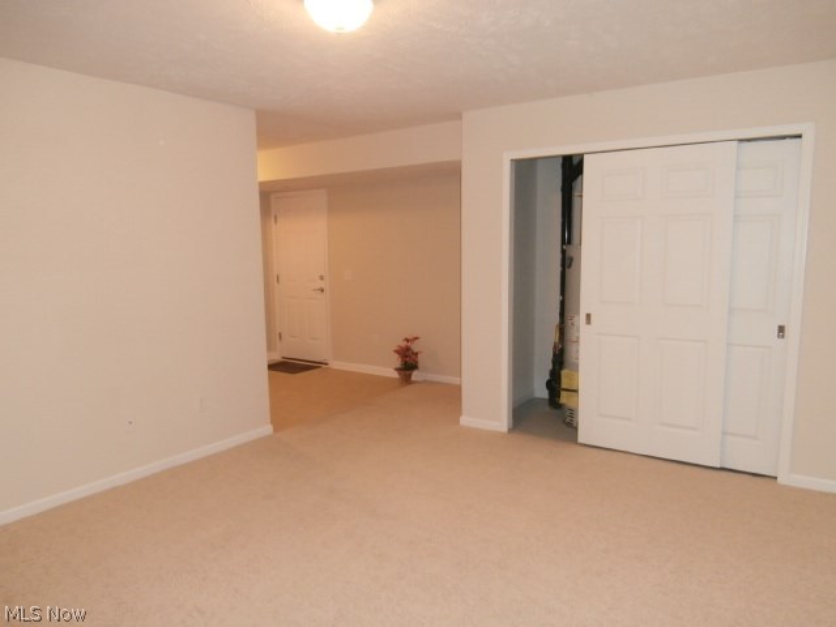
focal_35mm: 24
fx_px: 580
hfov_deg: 71.6
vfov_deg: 56.8
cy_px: 314
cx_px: 418
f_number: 3
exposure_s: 1/30
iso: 200
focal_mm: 4.2
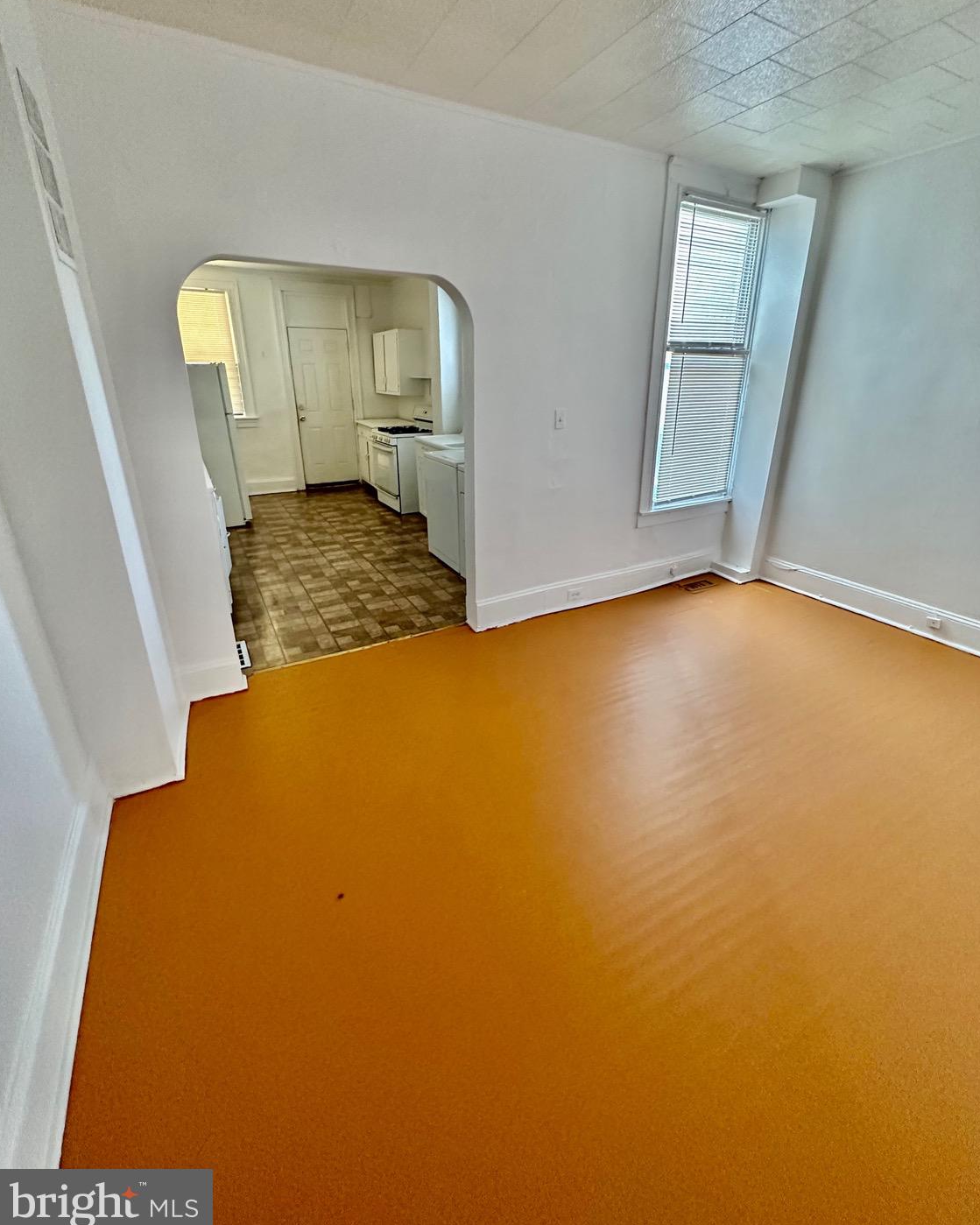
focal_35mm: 15
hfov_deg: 84.0
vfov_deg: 96.6
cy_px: 568
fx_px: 544
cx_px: 498
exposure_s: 1/60
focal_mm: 2.22
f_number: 2.2
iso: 500
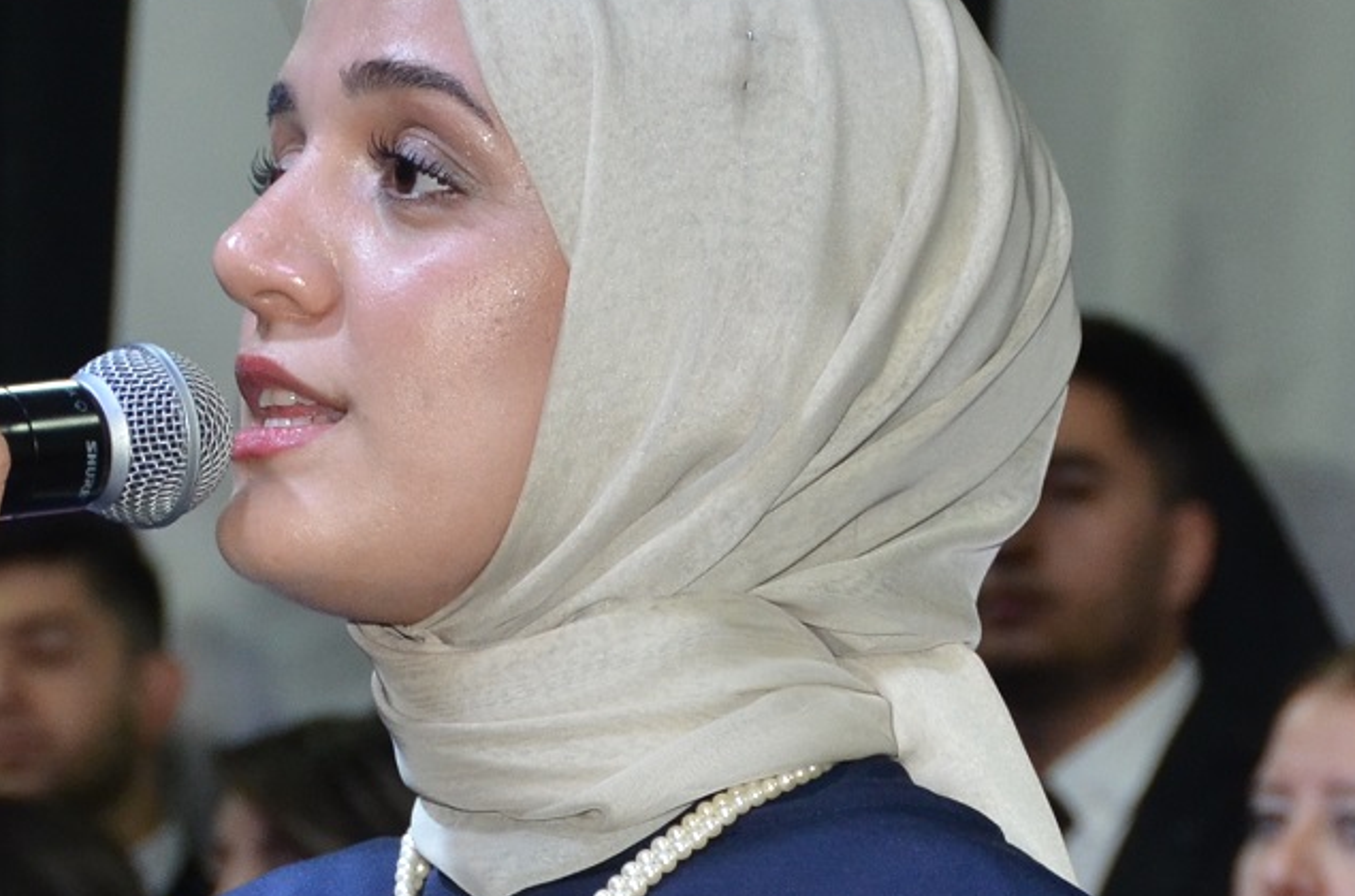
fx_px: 11714
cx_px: 593
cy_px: 1005
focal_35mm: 312
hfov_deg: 6.6
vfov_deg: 4.4
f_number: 5
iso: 800
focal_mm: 66
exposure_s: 1/60
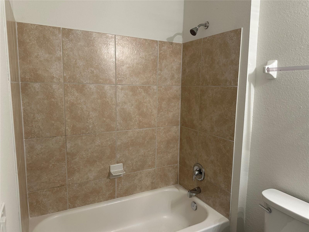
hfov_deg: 71.6
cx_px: 154
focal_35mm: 24
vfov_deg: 56.8
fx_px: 214
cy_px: 116
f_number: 1.78
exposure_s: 1/60
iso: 200
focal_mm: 6.86
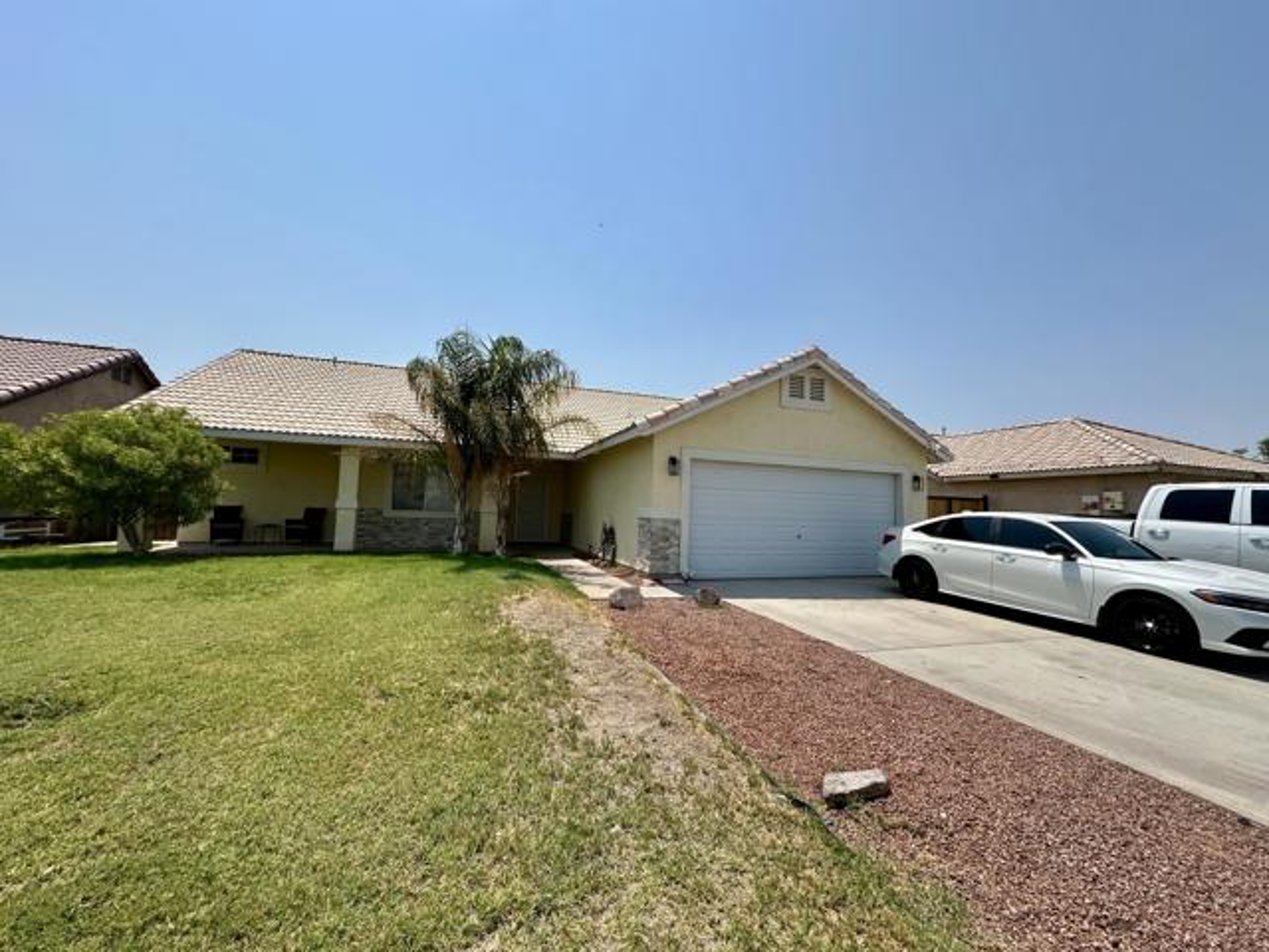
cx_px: 634
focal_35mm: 14
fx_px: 513
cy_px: 476
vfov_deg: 85.7
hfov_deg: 102.1
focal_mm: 2.22
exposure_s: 1/3610
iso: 50
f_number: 2.2
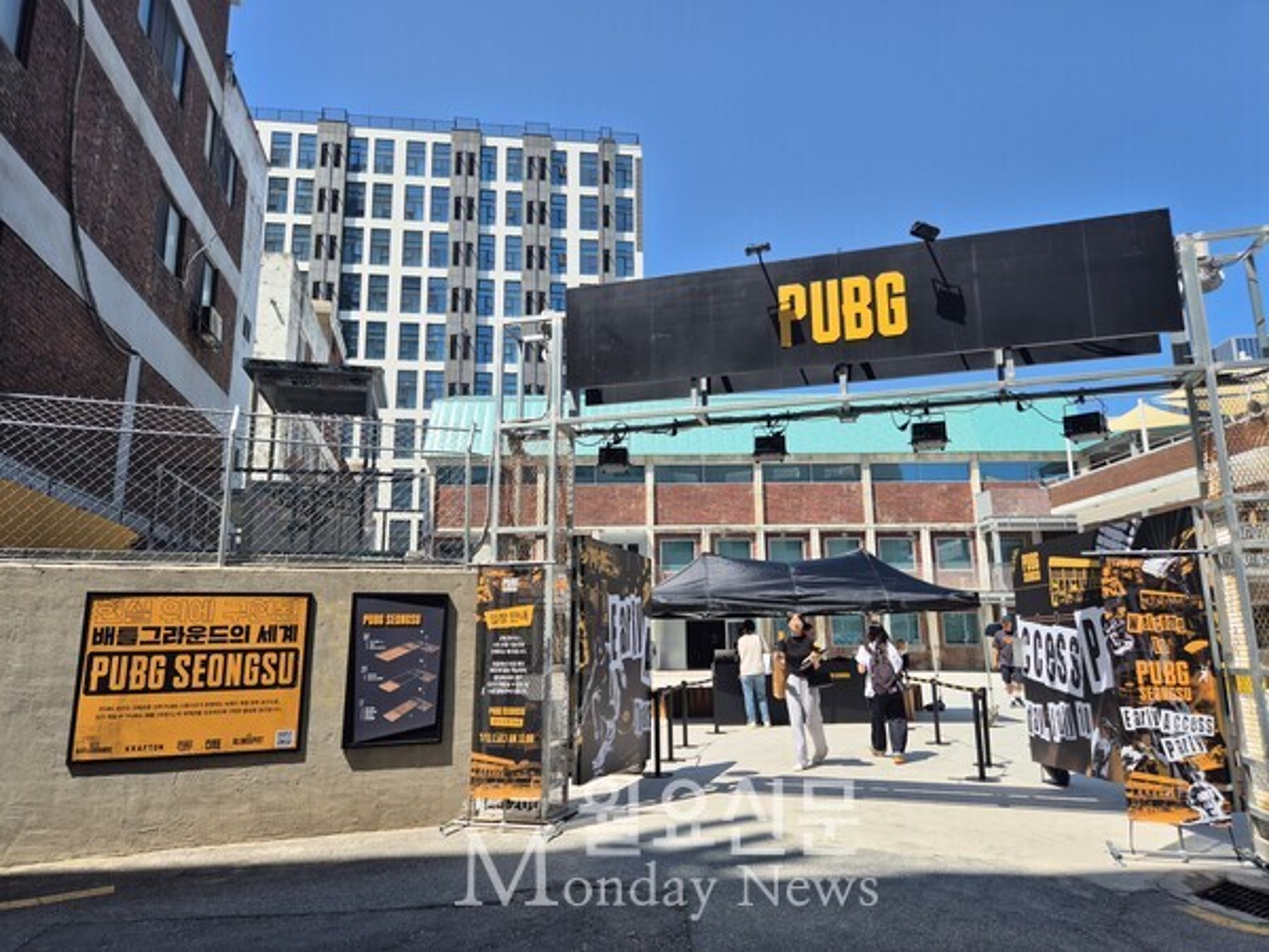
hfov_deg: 73.9
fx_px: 843
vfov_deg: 58.9
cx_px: 634
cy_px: 476
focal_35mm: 23
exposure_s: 1/1316
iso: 25
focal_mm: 5.4
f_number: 1.8
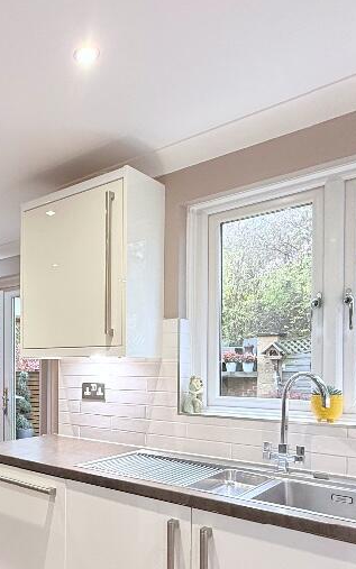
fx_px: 466
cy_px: 371
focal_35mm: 30
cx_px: 10
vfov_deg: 61.6
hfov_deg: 37.9
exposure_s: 1/50
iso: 160
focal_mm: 2.22
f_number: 2.2
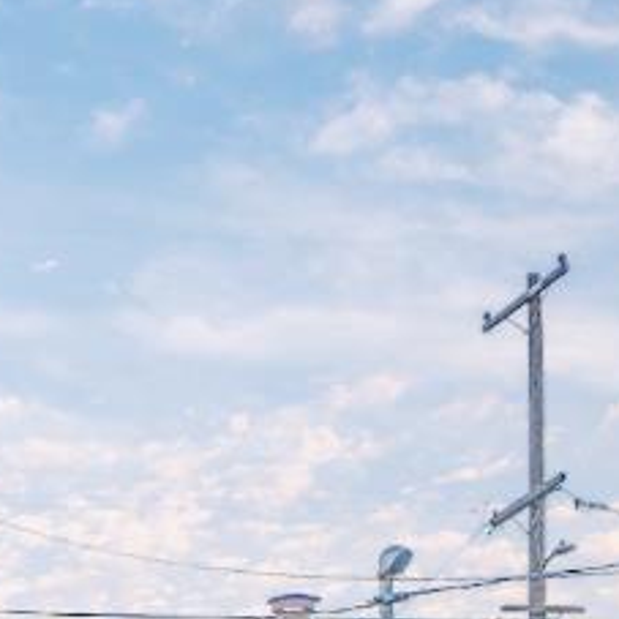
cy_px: 1025
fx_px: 1821
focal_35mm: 90
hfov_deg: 17.1
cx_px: -352
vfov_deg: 16.8
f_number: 9
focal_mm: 16
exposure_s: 1/160
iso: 100
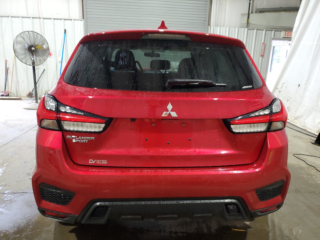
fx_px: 240
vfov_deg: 53.1
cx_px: 160
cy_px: 120
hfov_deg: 67.3
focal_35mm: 26
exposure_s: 1/60.2
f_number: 1.5
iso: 205
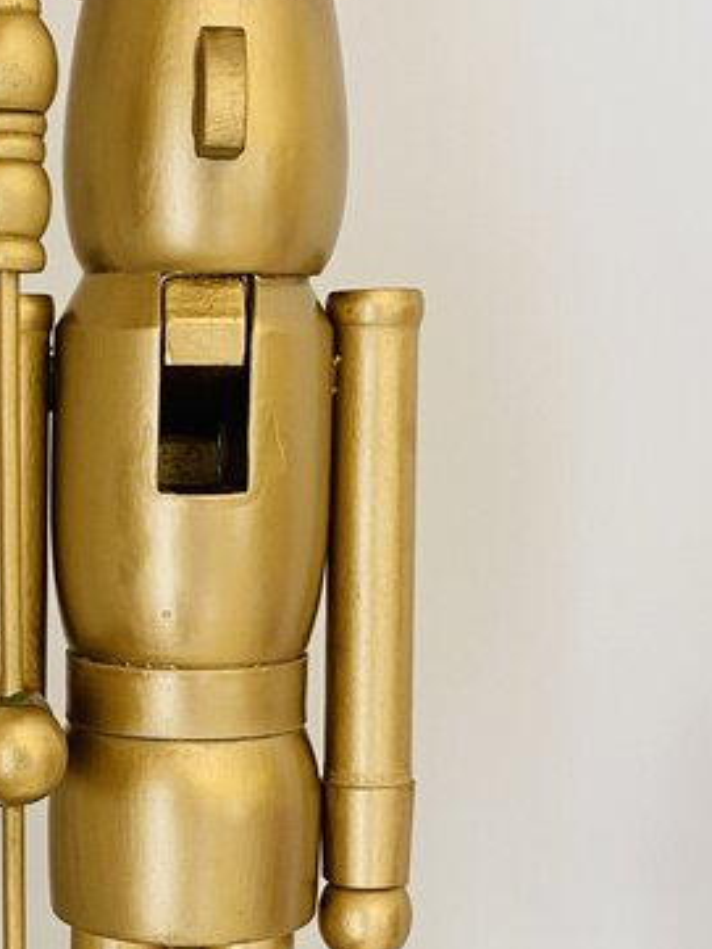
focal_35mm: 72
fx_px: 1973
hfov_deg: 20.0
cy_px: 768
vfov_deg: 26.5
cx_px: 66
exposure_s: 1/50
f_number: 1.8
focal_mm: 4.25
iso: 100
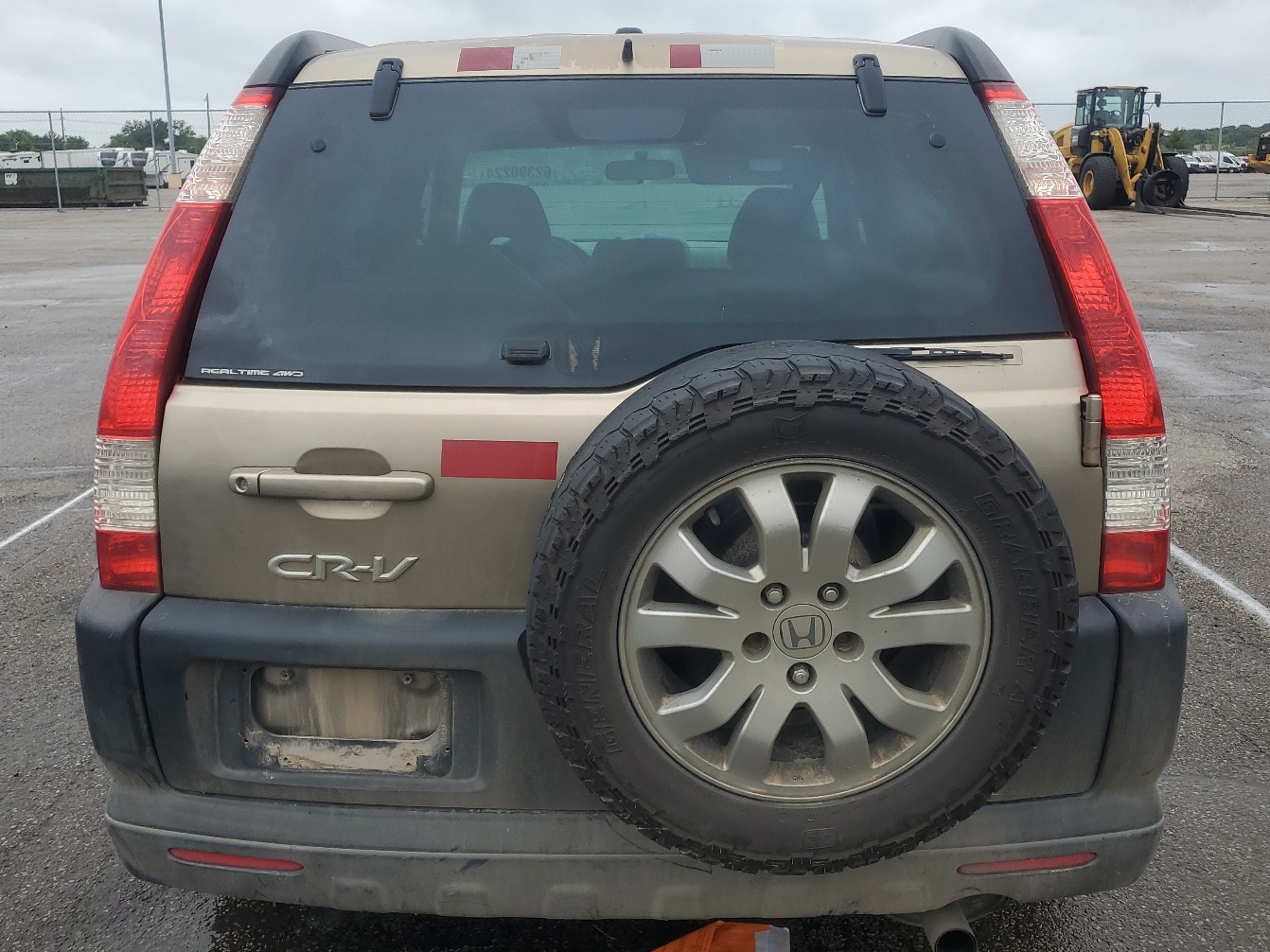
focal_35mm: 31
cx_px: 642
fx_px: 1137
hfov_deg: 58.4
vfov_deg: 45.4
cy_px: 471
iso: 50
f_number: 1.5
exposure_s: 1/1111
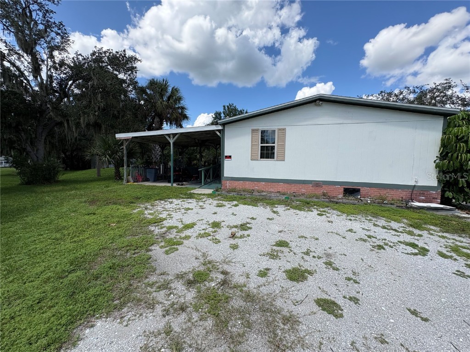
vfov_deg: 85.7
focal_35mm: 14
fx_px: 190
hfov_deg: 102.1
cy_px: 176
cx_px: 235
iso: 50
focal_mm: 2.22
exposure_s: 1/1277
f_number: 2.2
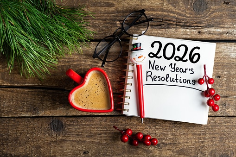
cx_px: 118
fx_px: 688
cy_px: 78
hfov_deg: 19.5
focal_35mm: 105
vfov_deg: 13.0
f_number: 11
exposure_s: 1/125
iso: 64
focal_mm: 105
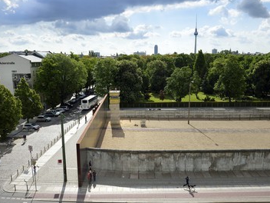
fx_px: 242
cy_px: 99
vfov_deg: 45.4
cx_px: 128
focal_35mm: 31
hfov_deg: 58.3
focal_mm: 27
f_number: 14
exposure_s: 1/200
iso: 200
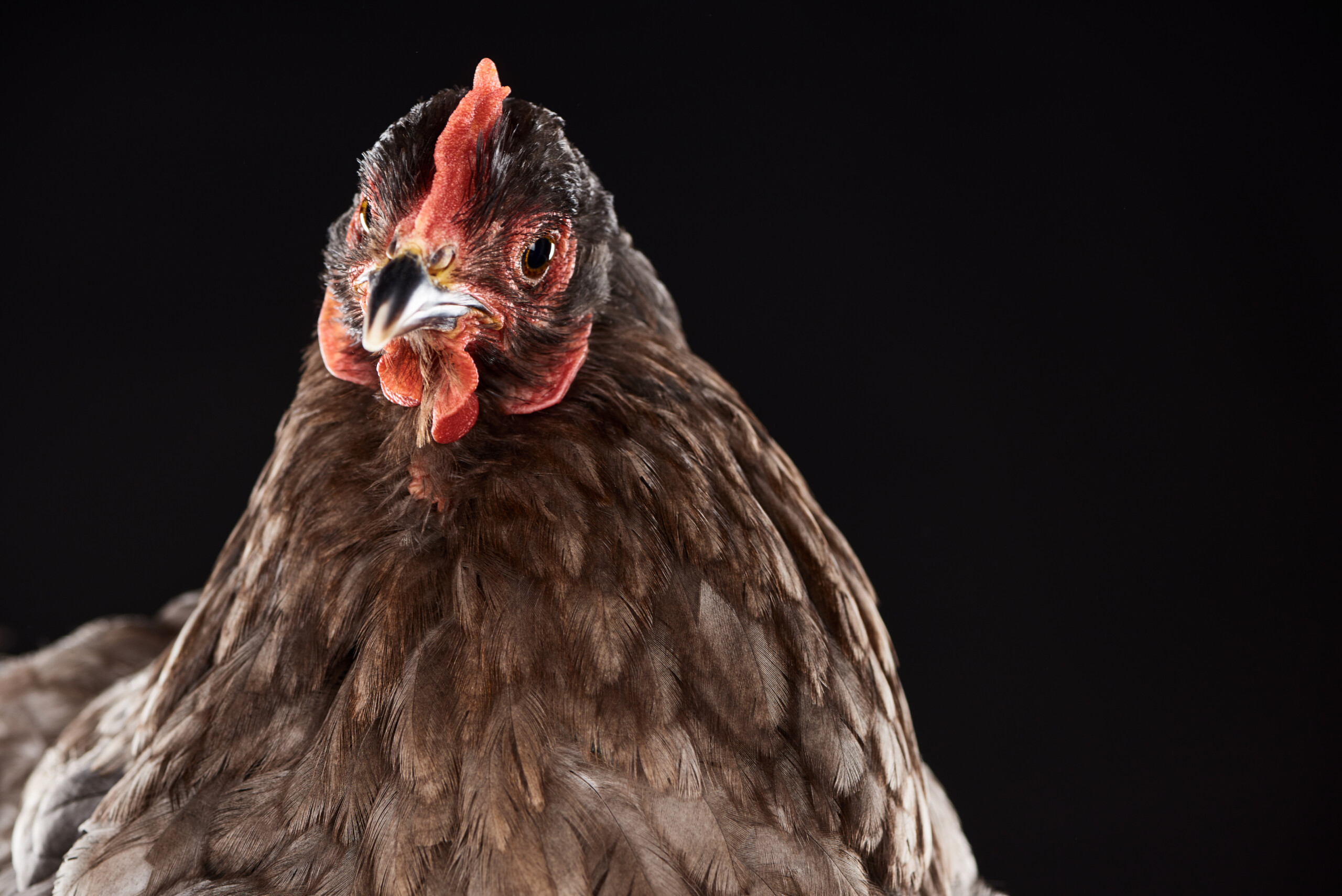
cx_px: 671
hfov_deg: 19.4
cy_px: 448
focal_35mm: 105
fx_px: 3916
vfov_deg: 13.1
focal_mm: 105
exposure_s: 1/160
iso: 100
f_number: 9
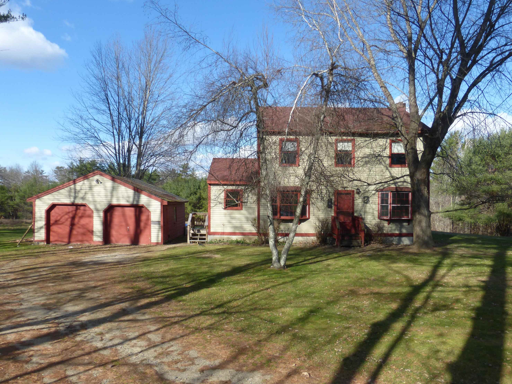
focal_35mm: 26
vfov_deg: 53.0
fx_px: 385
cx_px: 258
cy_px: 199
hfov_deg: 67.3
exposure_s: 1/500
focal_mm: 4.3
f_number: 4
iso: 100
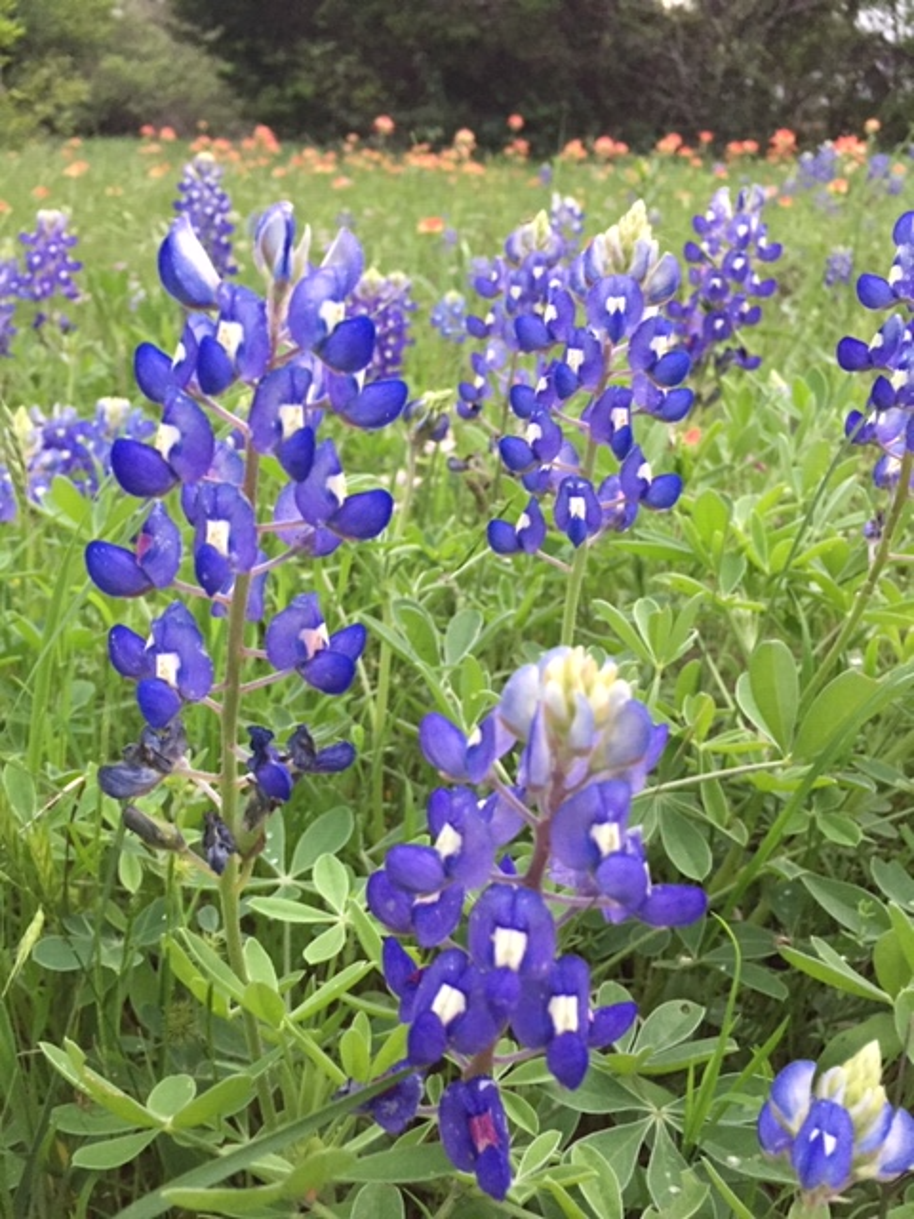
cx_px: 457
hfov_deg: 48.2
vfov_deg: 61.7
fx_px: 1021
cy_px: 610
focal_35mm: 29
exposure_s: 1/30
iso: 160
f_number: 2.2
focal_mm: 4.15
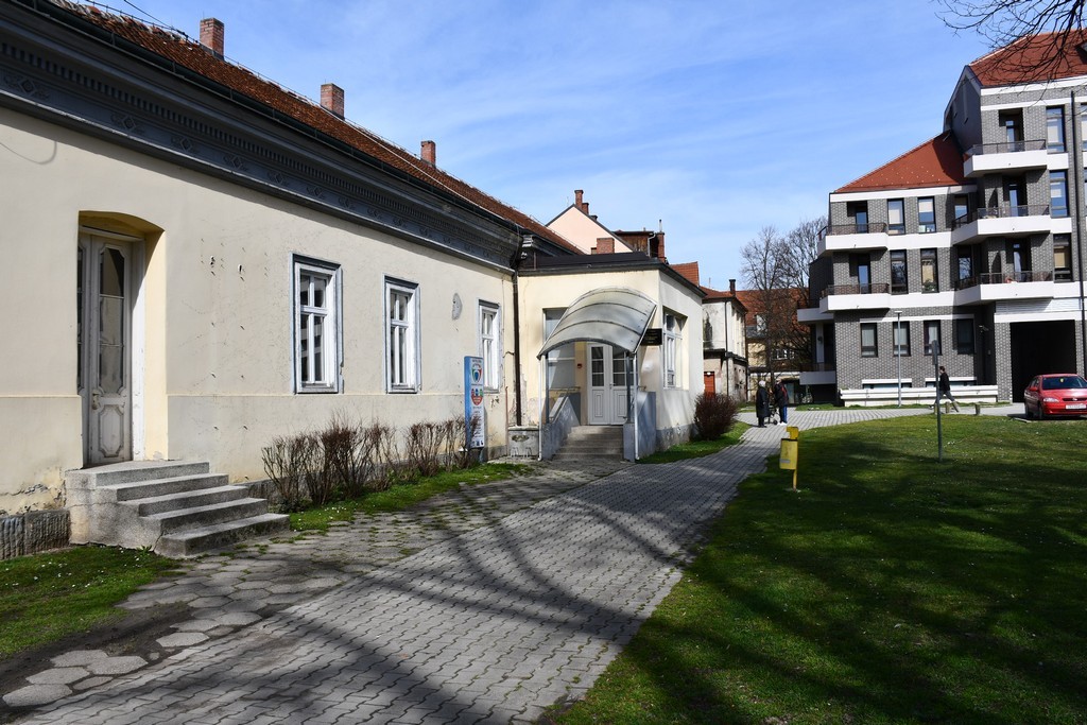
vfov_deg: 47.9
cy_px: 362
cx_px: 544
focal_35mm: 27
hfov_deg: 67.4
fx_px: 815
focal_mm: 18
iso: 100
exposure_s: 1/250
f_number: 8
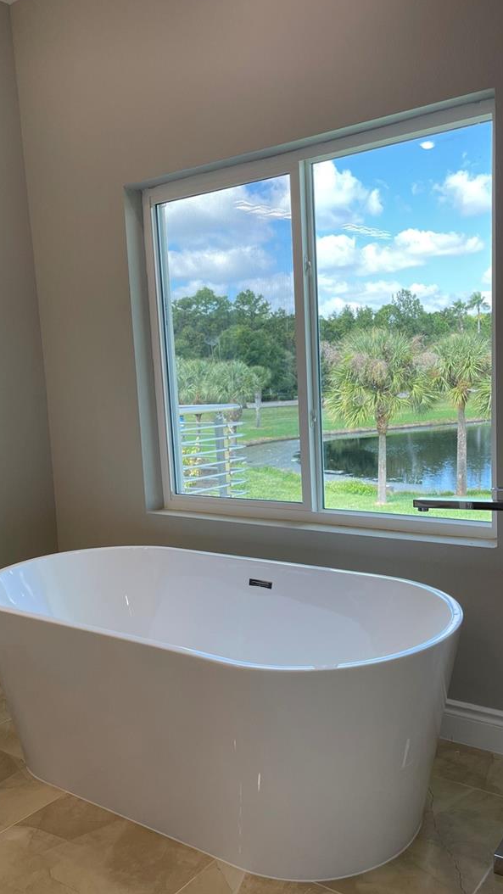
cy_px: 488
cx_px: 252
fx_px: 735
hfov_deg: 37.8
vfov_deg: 62.5
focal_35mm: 31
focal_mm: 5.1
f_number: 1.6
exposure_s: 1/208
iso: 32
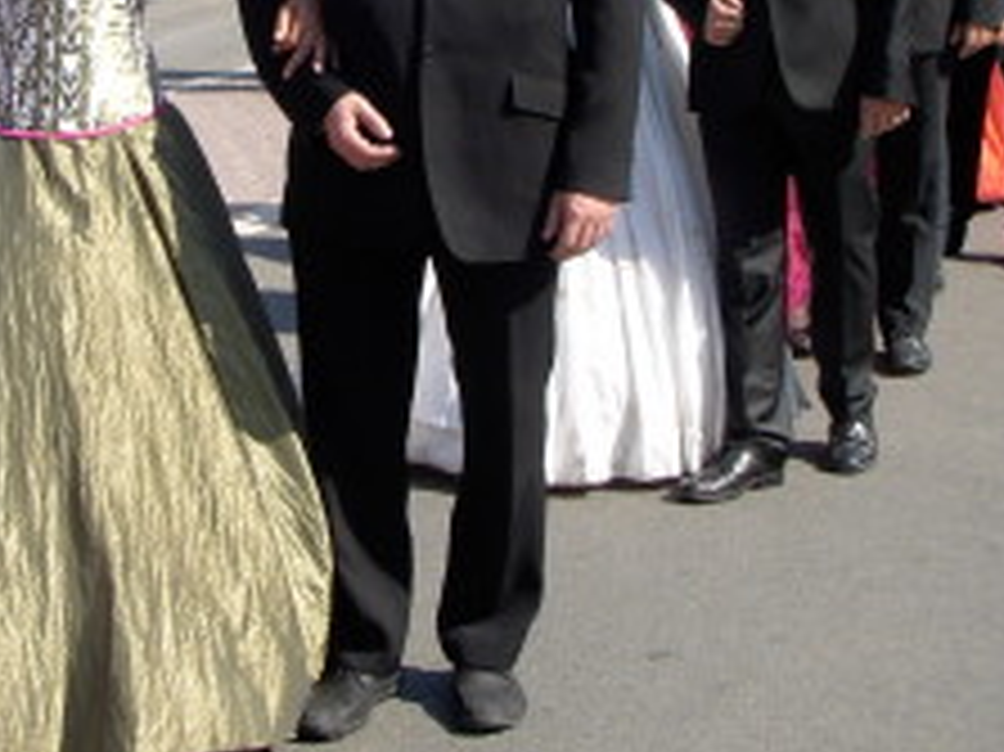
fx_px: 2870
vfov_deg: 14.8
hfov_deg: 19.8
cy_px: 86
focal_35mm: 99
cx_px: 324
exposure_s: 1/210
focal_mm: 7.1
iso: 70
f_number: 5
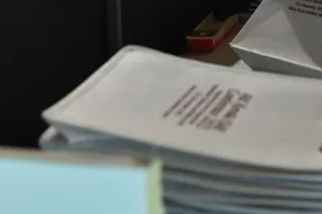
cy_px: -221
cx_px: 277
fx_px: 1368
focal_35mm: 153
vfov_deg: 8.5
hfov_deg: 13.3
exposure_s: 1/125
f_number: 3.2
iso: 800
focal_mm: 35
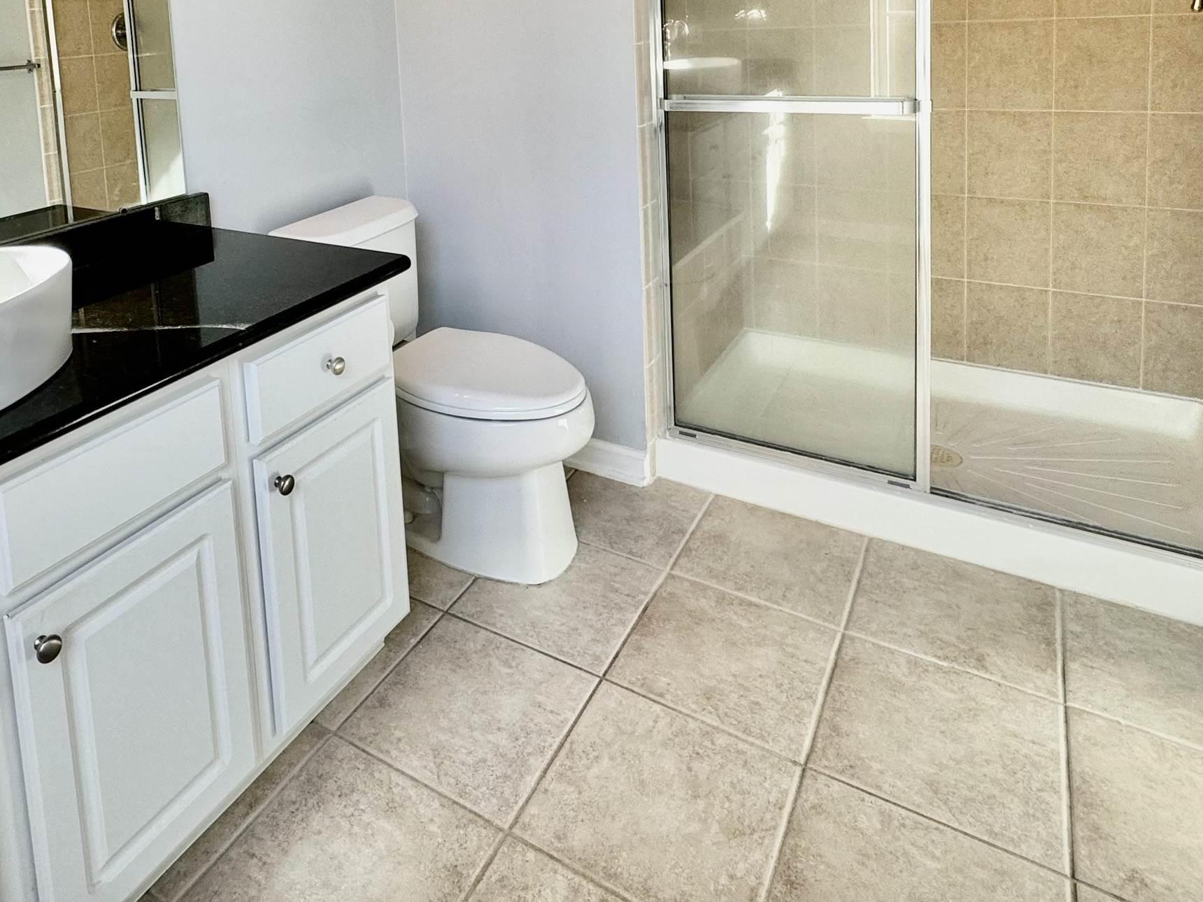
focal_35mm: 25
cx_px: 436
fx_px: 869
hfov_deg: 68.1
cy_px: 99
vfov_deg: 49.3
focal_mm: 2.22
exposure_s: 1/120
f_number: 2.2
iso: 80
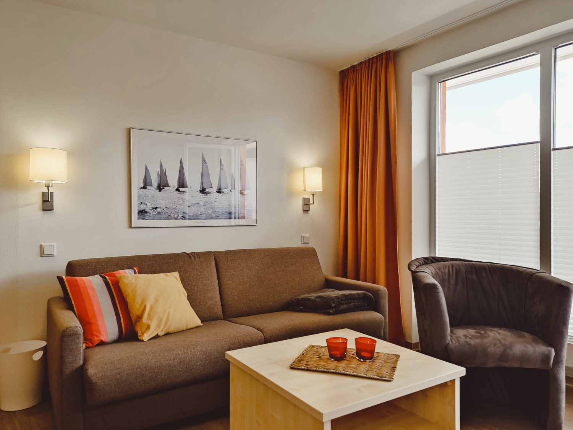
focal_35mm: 25
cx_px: 286
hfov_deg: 69.4
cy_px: 215
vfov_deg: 54.9
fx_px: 414
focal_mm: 4.71
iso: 52
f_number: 1.79
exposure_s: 1/50
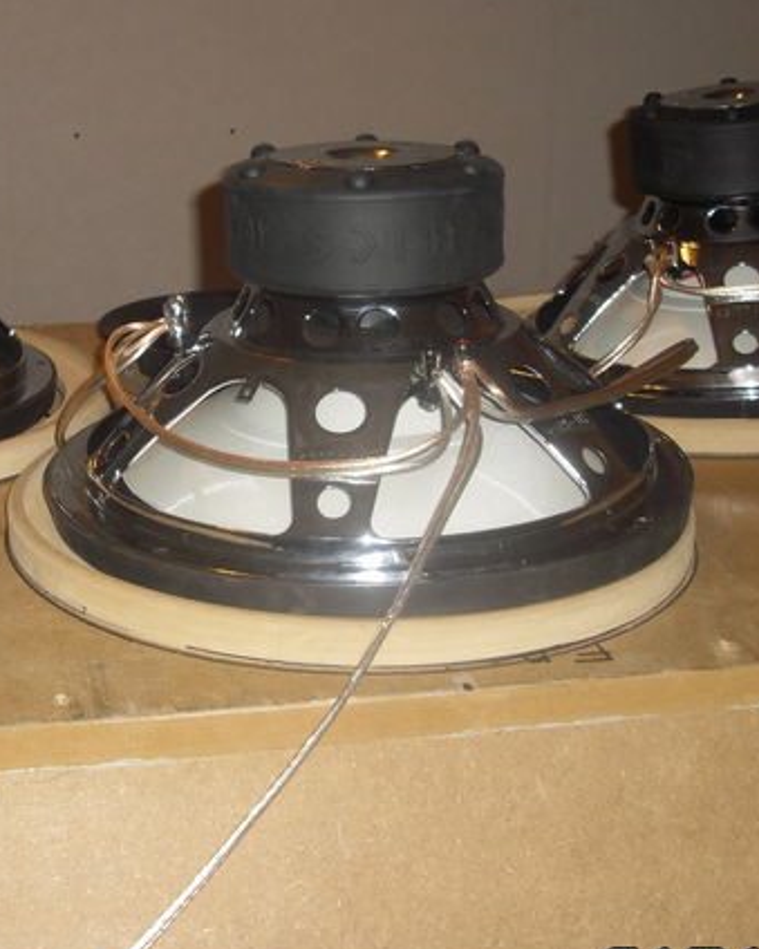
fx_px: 1573
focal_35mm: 56
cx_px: 266
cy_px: 445
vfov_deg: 33.6
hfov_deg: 27.0
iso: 100
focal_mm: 6.2
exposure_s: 1/60
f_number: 2.8
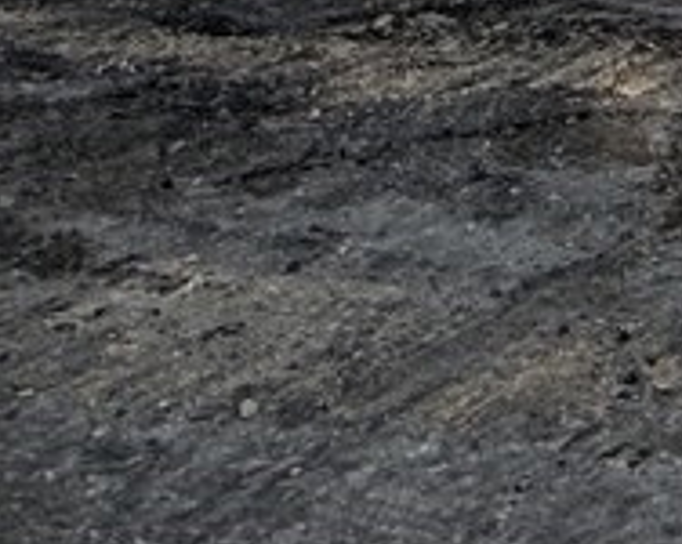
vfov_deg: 13.2
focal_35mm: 93
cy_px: -689
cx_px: 1349
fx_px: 1875
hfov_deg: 16.1
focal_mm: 2.22
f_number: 2.2
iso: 50
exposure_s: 1/2092
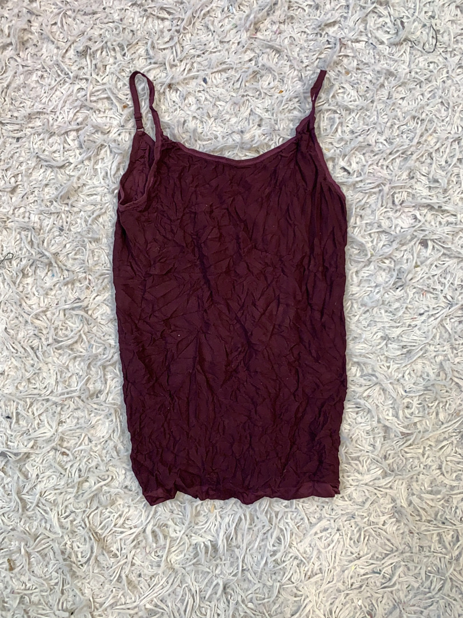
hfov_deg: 53.1
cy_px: 309
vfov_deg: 67.3
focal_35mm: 26
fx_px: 464
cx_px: 232
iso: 80
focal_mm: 4.25
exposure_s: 1/100
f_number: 1.8
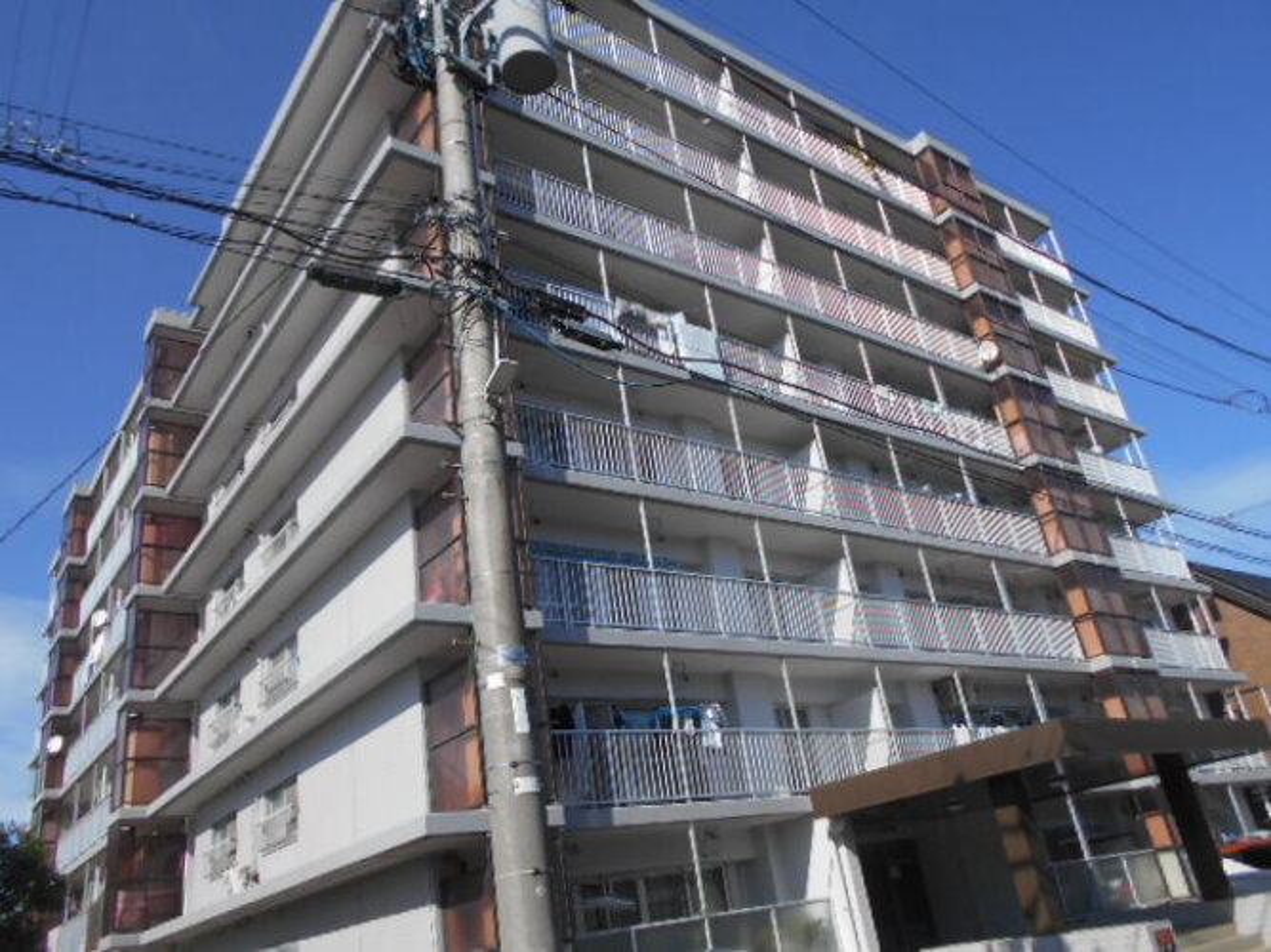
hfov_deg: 67.3
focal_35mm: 26
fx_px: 954
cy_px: 476
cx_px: 636
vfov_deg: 53.0
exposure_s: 1/1000
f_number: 3.2
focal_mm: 4.6
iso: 80
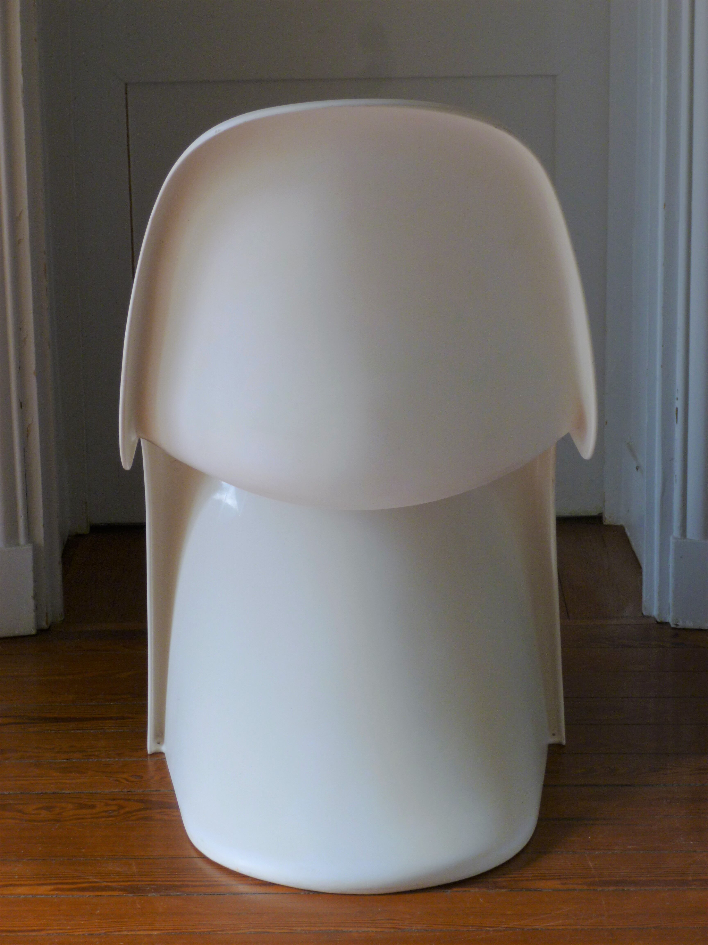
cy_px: 472
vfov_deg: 21.3
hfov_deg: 16.1
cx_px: 354
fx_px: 2509
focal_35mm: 92
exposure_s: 1/15
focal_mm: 16.5
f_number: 5.2
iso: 100
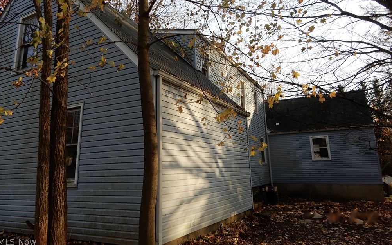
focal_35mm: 26
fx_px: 278
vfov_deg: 47.3
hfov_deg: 70.4
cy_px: 98
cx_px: 196
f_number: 3.4
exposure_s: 1/200
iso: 80
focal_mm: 4.3
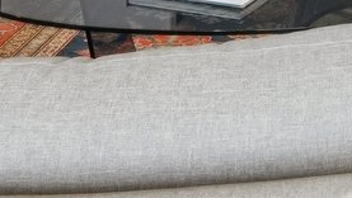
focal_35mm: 116
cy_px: -425
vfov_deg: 8.5
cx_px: 518
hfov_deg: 16.8
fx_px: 1083
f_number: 8
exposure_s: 1/15
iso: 800
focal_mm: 10
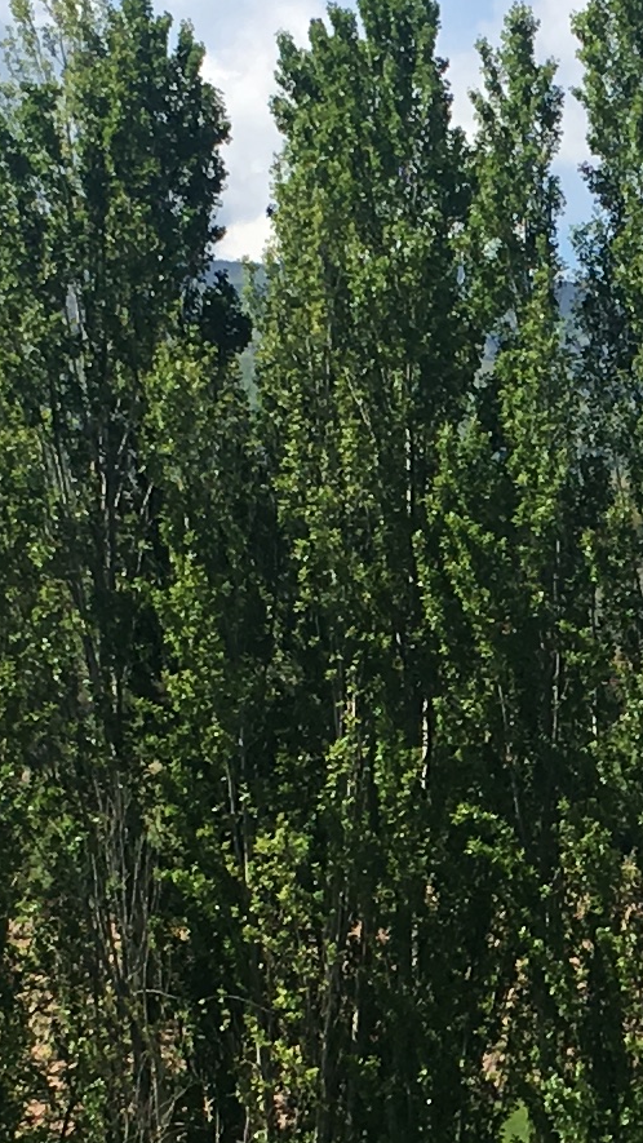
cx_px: 802
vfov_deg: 14.8
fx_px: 4363
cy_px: 938
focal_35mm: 144
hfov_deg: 8.3
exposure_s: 1/1083
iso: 25
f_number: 2.2
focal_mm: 4.15
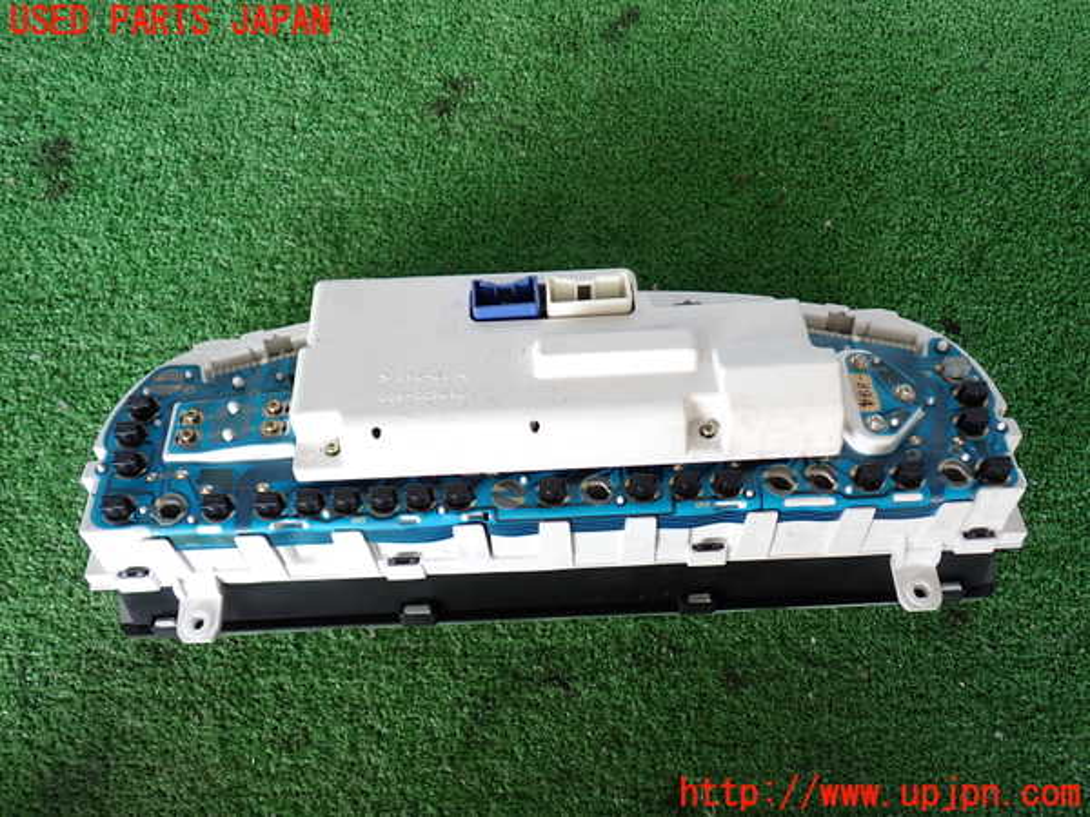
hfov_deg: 60.0
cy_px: 408
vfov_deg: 46.8
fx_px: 945
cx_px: 545
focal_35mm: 30
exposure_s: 1/60
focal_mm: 5.4
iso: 160
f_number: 2.3
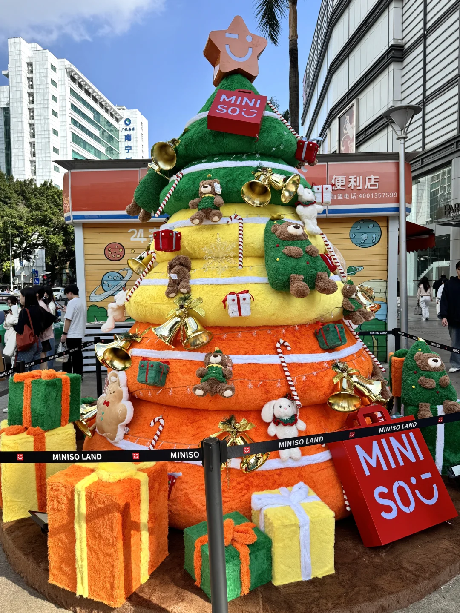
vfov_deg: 71.6
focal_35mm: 24
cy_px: 306
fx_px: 425
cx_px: 230
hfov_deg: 56.8
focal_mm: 6.76
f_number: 1.78
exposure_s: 1/2833
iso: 80
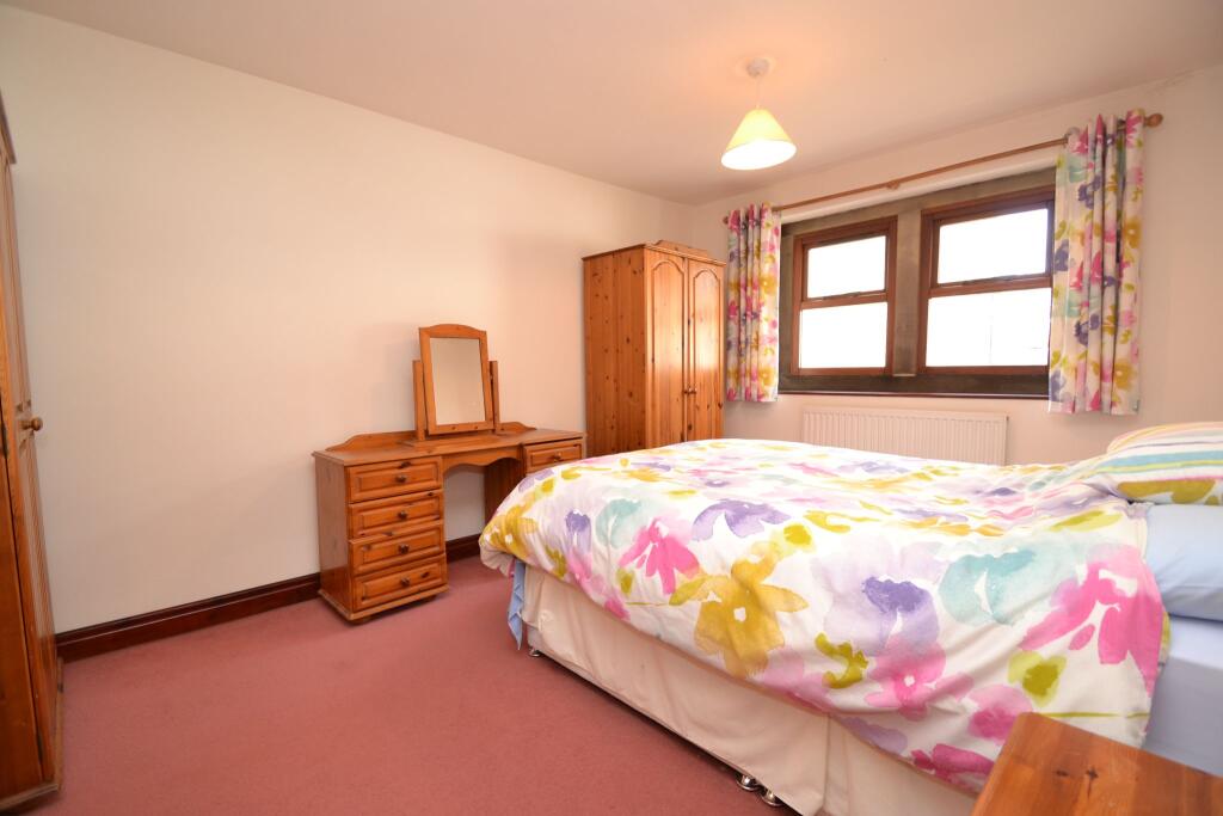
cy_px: 408
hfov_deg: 100.4
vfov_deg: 77.3
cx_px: 612
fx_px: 510
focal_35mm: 15
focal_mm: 10
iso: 400
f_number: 3.5
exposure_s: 1/60
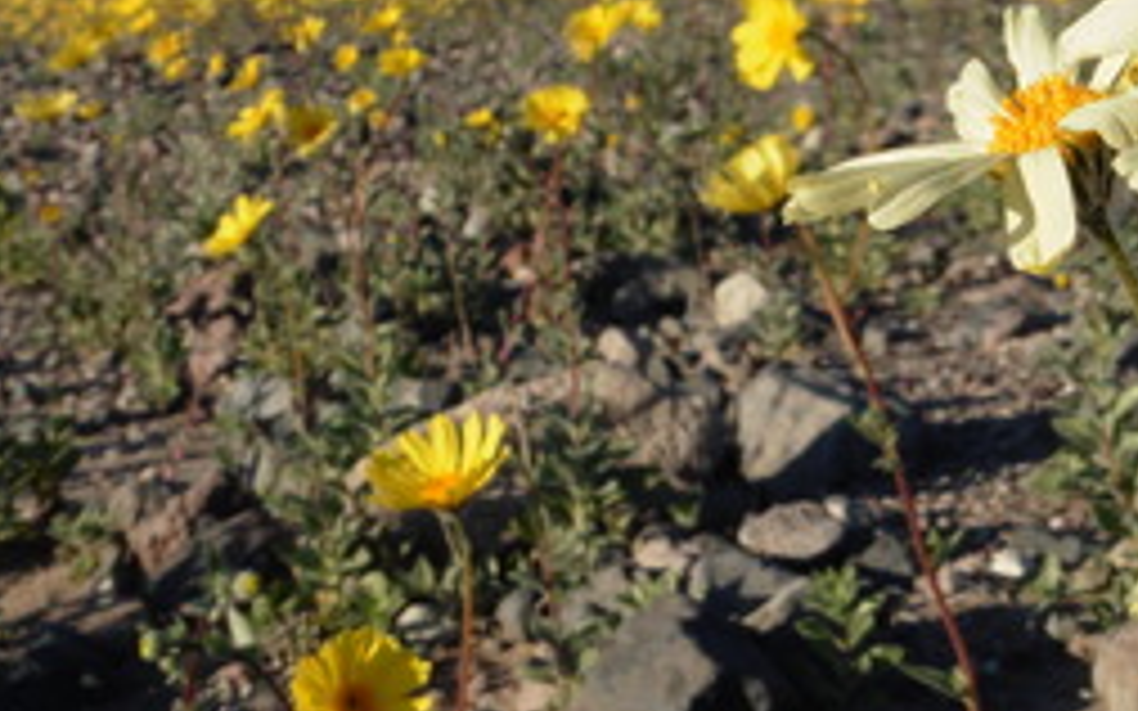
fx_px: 4031
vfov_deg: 10.0
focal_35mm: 130
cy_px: 79
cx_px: 913
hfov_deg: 16.0
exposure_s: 1/400
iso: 100
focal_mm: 11
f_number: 5.6
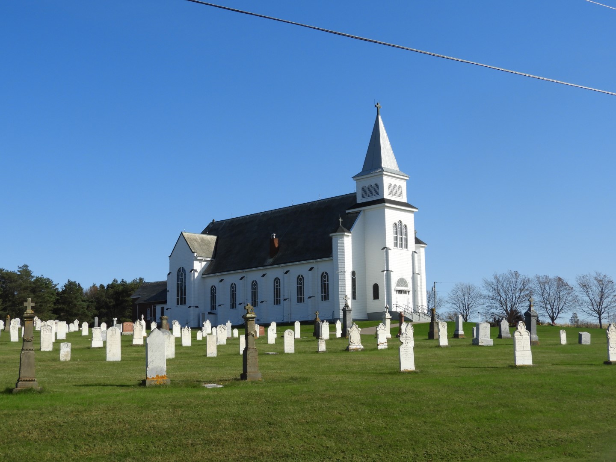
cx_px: 308
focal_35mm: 45
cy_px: 231
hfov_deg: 42.1
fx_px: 801
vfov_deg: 32.2
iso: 100
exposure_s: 1/1250
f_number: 4
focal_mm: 8.1
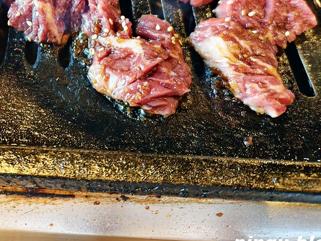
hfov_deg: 39.8
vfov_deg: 31.4
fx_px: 408
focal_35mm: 44
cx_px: 33
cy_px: 26
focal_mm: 6.54
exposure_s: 1/120
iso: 707
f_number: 1.57
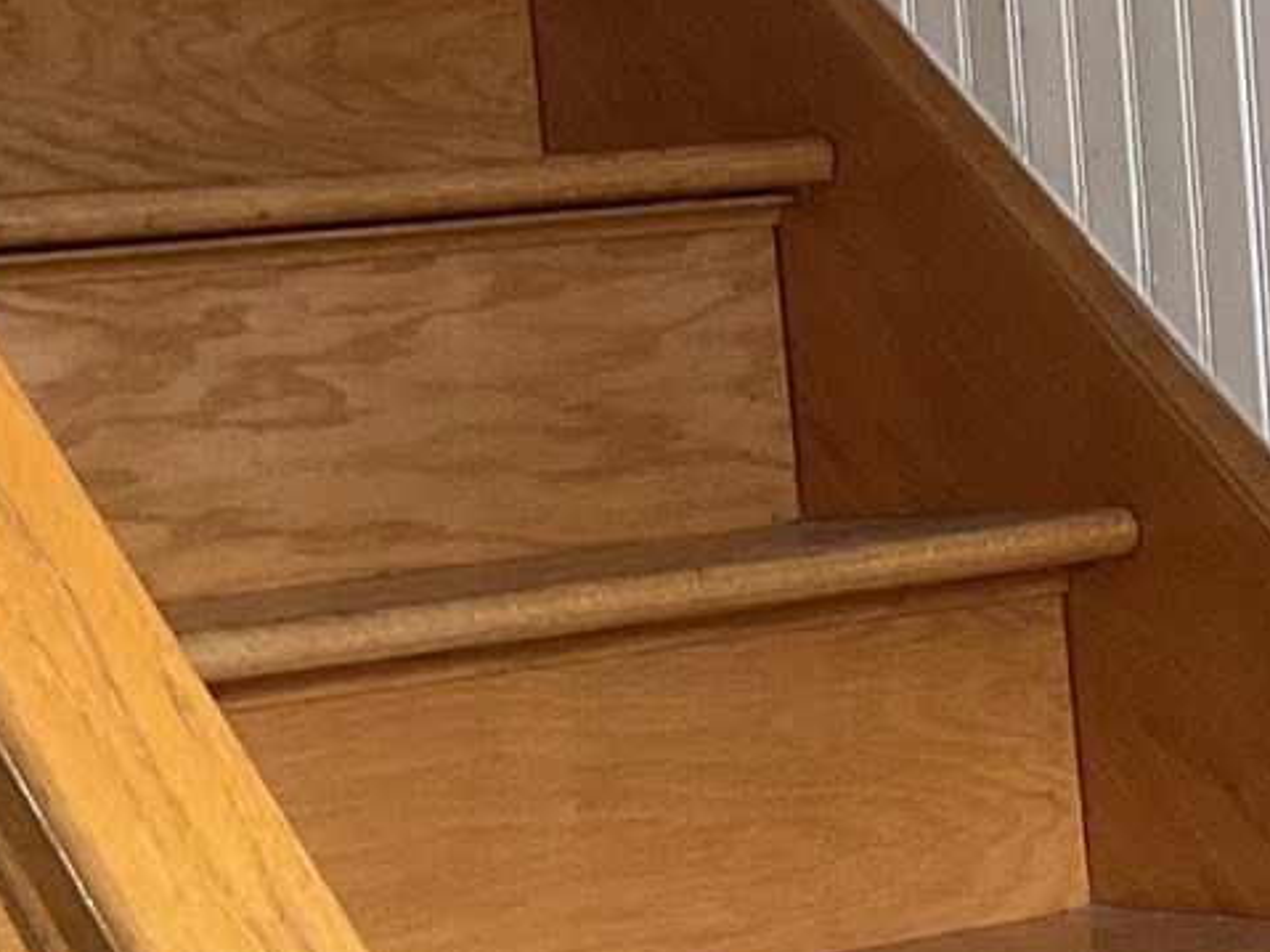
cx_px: 644
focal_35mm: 124
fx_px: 4548
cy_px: 1077
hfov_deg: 15.9
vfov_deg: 11.7
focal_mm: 3
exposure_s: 1/60
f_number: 1.8
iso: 100
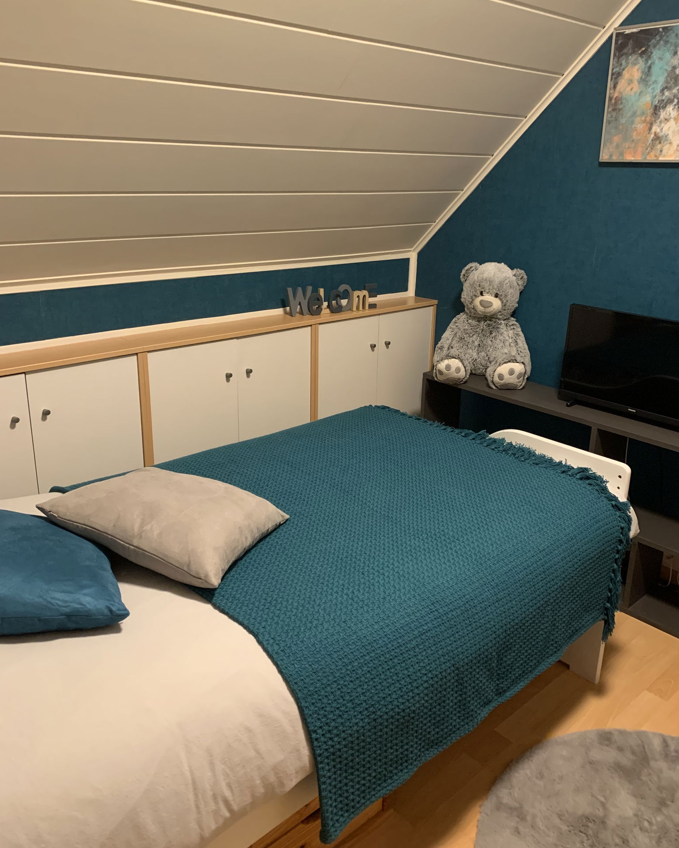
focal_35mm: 28
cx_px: 350
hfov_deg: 51.5
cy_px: 408
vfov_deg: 62.2
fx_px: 703
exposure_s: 1/40
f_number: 1.8
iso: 400
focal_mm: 4.25
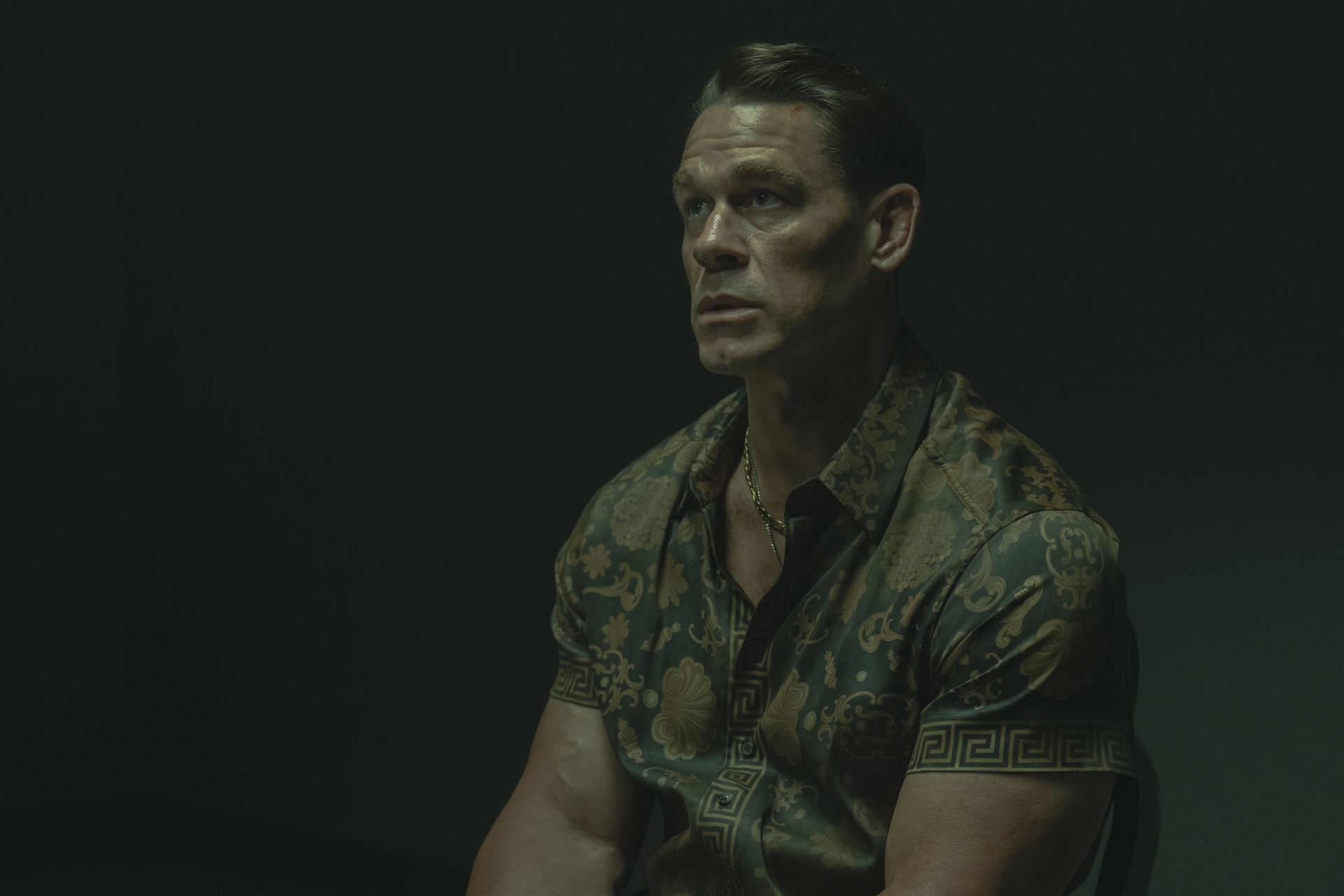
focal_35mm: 82
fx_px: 3061
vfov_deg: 16.7
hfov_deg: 24.8
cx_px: 672
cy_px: 448
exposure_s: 1/125
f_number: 3.5
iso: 3200
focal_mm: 82
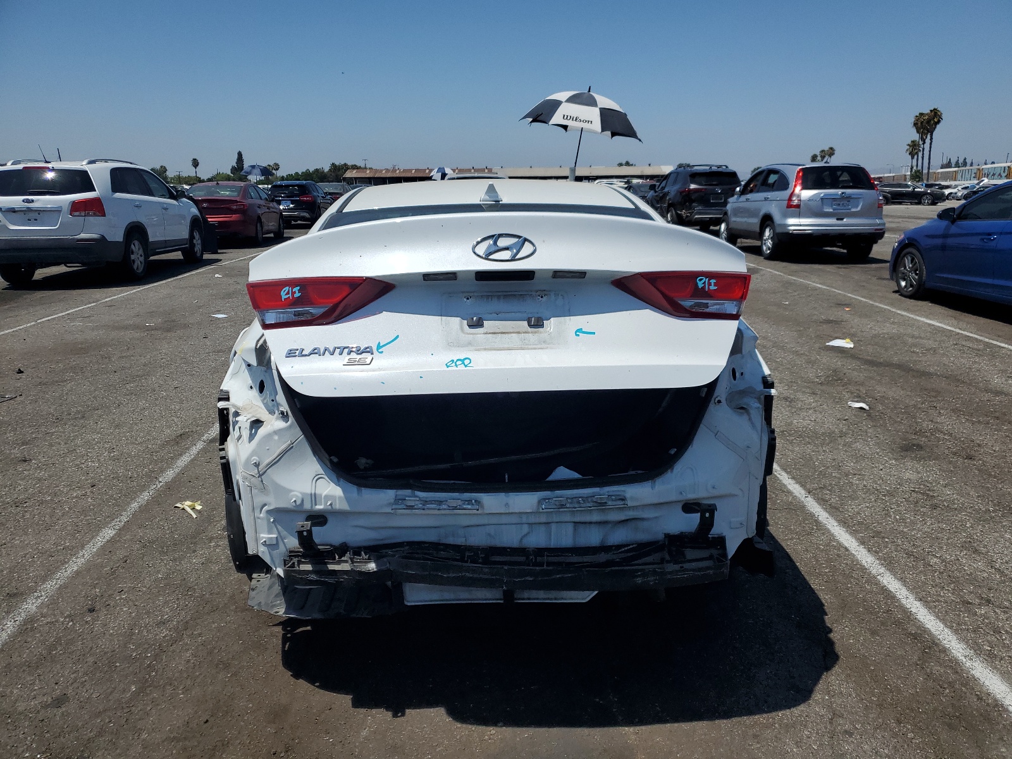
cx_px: 506
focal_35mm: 26
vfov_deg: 53.1
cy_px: 380
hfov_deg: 67.3
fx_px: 760
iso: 50
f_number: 1.5
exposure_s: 1/10000
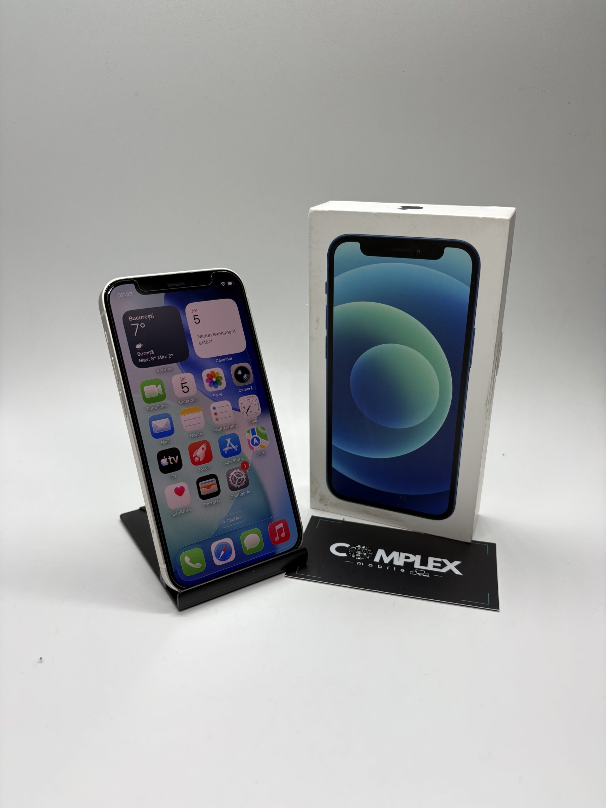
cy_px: 404
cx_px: 303
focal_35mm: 26
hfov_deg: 53.1
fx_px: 607
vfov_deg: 67.3
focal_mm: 5.96
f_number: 1.6
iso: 32
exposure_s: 1/121
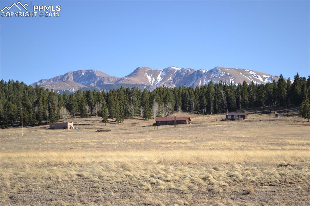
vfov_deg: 16.5
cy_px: 103
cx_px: 155
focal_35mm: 82
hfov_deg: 24.6
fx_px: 710
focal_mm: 55
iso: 100
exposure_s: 1/200
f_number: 7.1
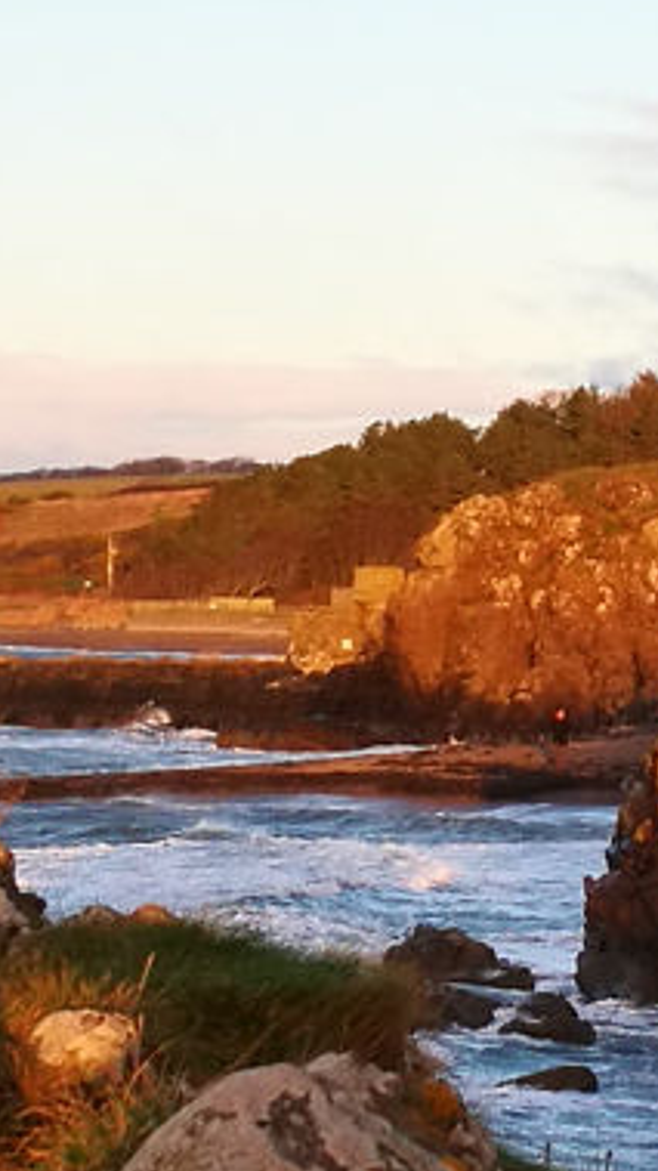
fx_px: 4780
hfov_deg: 7.8
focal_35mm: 154
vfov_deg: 14.0
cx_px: 754
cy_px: 433
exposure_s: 1/178
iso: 50
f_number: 2.2
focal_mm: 4.5
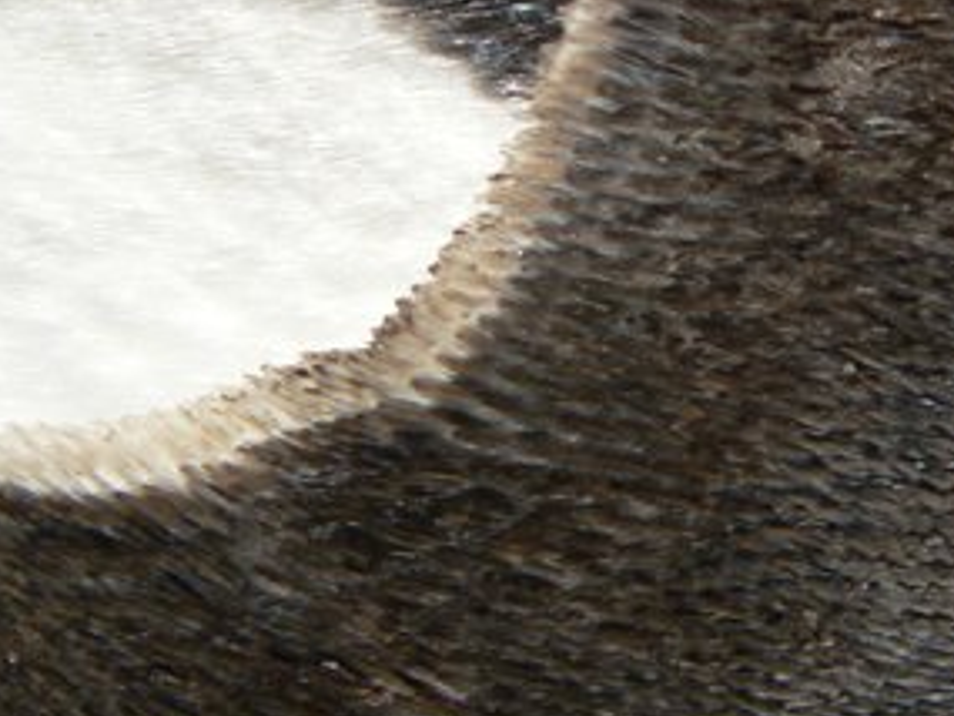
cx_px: 646
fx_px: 27158
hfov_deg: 2.0
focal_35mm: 985
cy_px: 217
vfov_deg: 1.5
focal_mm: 72
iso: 80
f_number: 4.6
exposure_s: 1/800
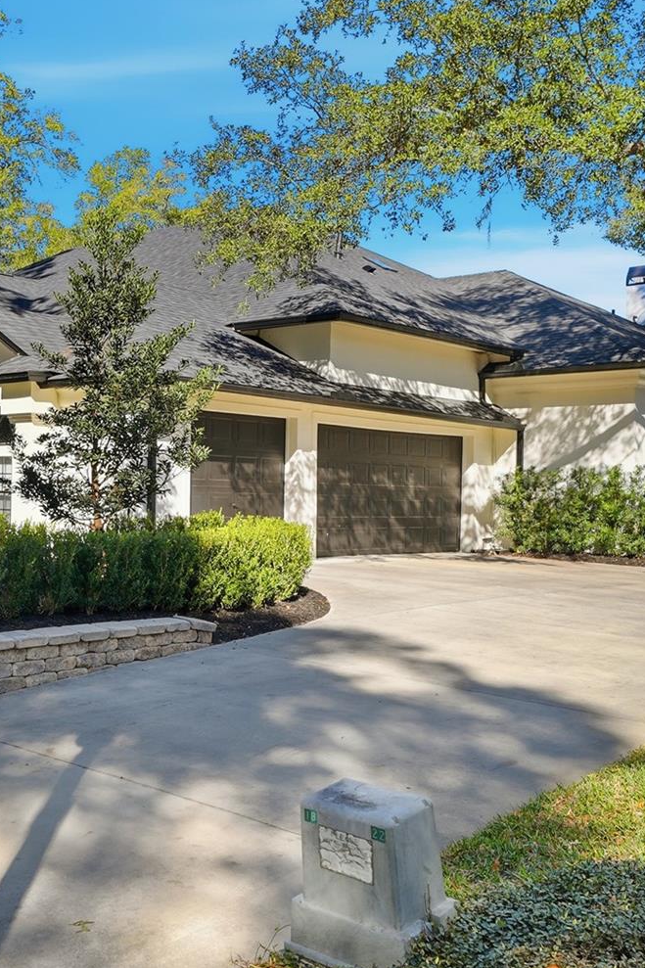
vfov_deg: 53.8
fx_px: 953
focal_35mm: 35
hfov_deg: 35.6
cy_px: 500
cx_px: 87
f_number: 7.1
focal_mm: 21.9
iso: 250
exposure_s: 1/4000
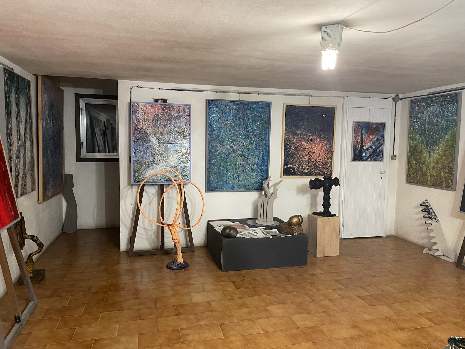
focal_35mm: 26
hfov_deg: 67.3
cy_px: 174
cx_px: 232
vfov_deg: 53.1
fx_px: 349
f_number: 1.6
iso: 320
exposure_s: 1/50
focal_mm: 4.2
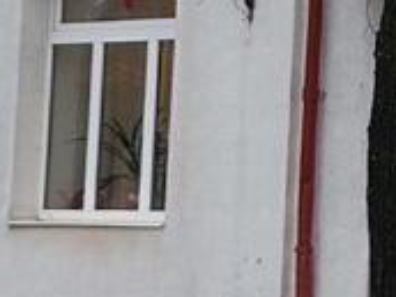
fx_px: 1636
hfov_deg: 13.7
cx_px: 71
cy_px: -129
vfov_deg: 10.1
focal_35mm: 143
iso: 25
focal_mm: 5.23
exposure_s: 1/106
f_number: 1.8
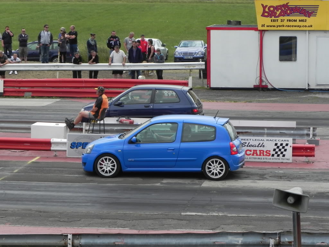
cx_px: 164
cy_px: 124
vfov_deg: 12.7
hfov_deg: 16.8
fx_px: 1112
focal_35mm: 117
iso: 160
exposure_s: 1/295
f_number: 6.3
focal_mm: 20.8
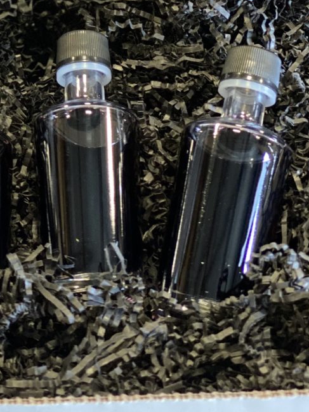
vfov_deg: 15.6
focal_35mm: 123
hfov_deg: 11.8
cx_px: -51
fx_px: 1463
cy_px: -40
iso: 250
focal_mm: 6
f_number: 2
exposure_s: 1/40
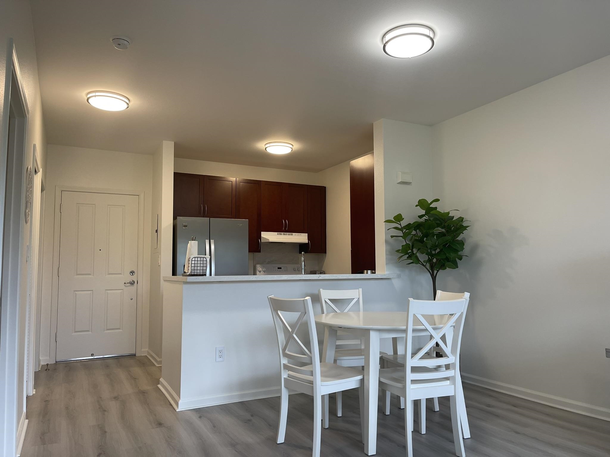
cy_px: 228
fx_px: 441
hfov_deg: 69.4
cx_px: 305
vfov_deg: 54.9
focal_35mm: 25
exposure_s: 1/120
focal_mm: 5.1
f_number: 1.6
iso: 100
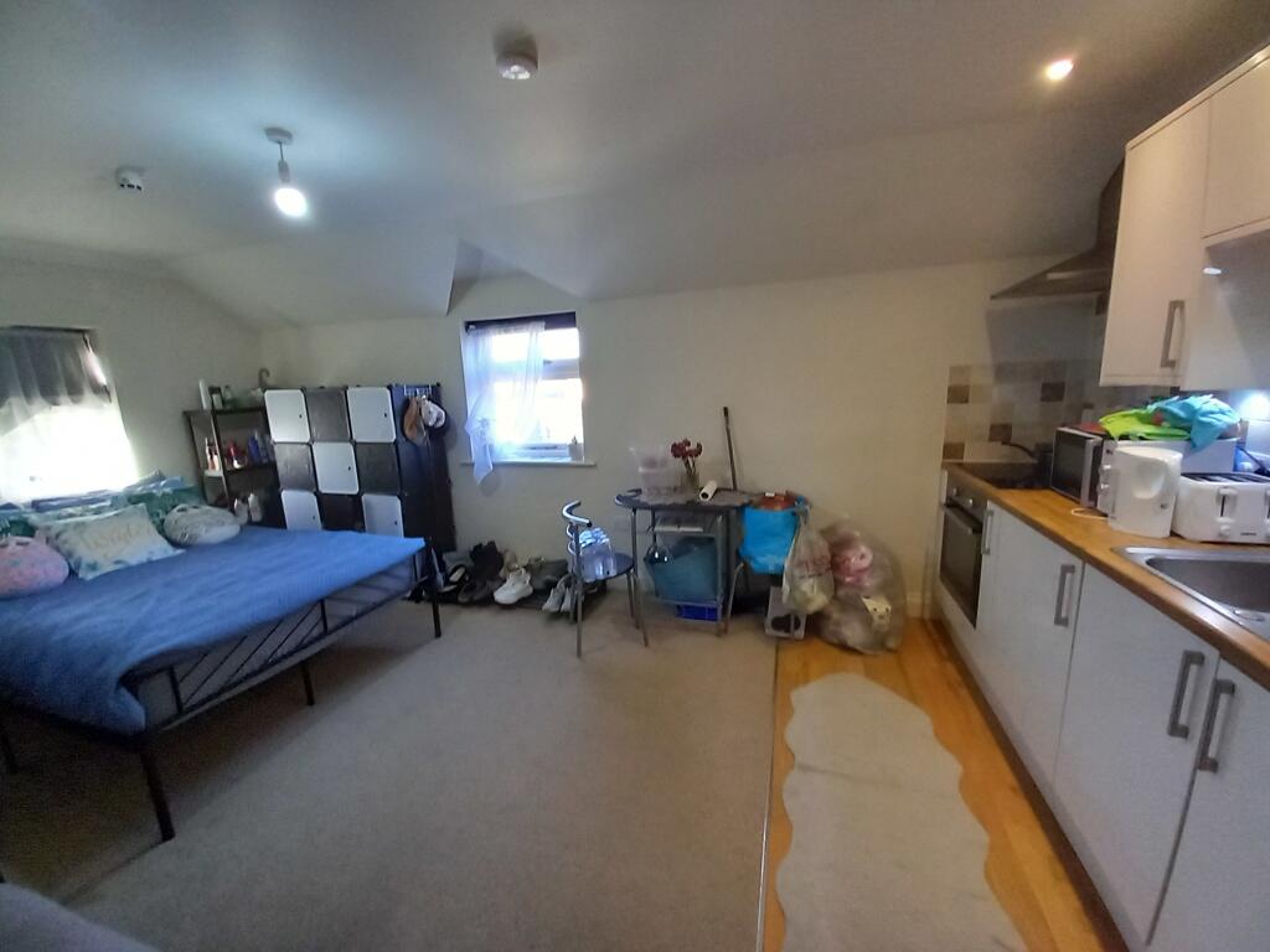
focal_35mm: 13
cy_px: 476
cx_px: 635
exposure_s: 1/33
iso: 250
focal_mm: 1.13
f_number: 2.2
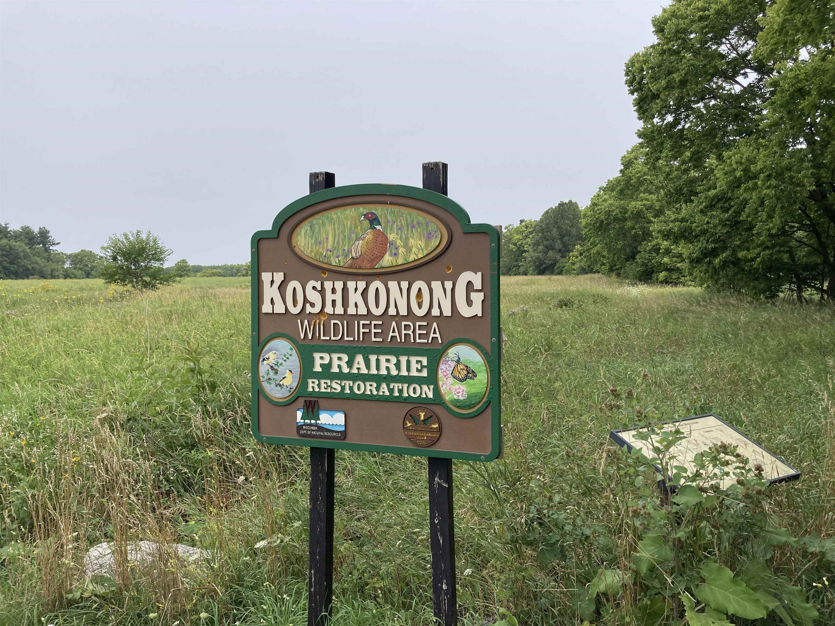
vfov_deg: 49.7
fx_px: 675
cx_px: 418
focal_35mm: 28
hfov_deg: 63.4
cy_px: 313
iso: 20
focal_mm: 3.99
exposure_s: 1/1656
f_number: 1.8
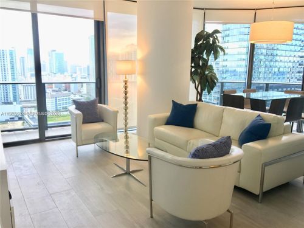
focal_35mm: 29
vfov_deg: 48.2
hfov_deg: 61.7
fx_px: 255
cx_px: 152
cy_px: 114
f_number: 2.2
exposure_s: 1/30
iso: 50
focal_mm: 4.15
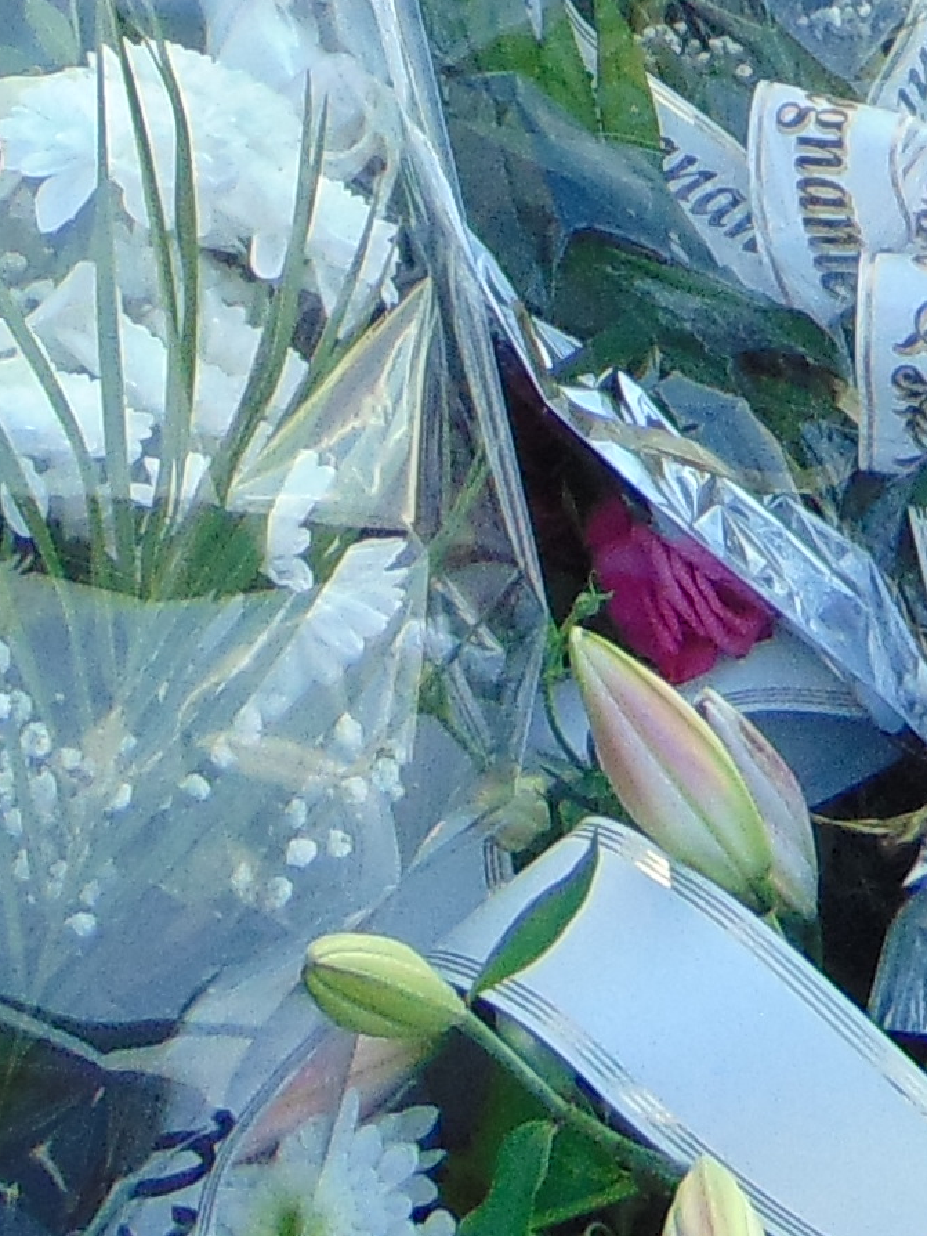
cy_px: -675
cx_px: 703
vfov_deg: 12.9
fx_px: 5139
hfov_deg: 10.3
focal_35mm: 144
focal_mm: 4.5
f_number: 3
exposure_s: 1/250
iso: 80
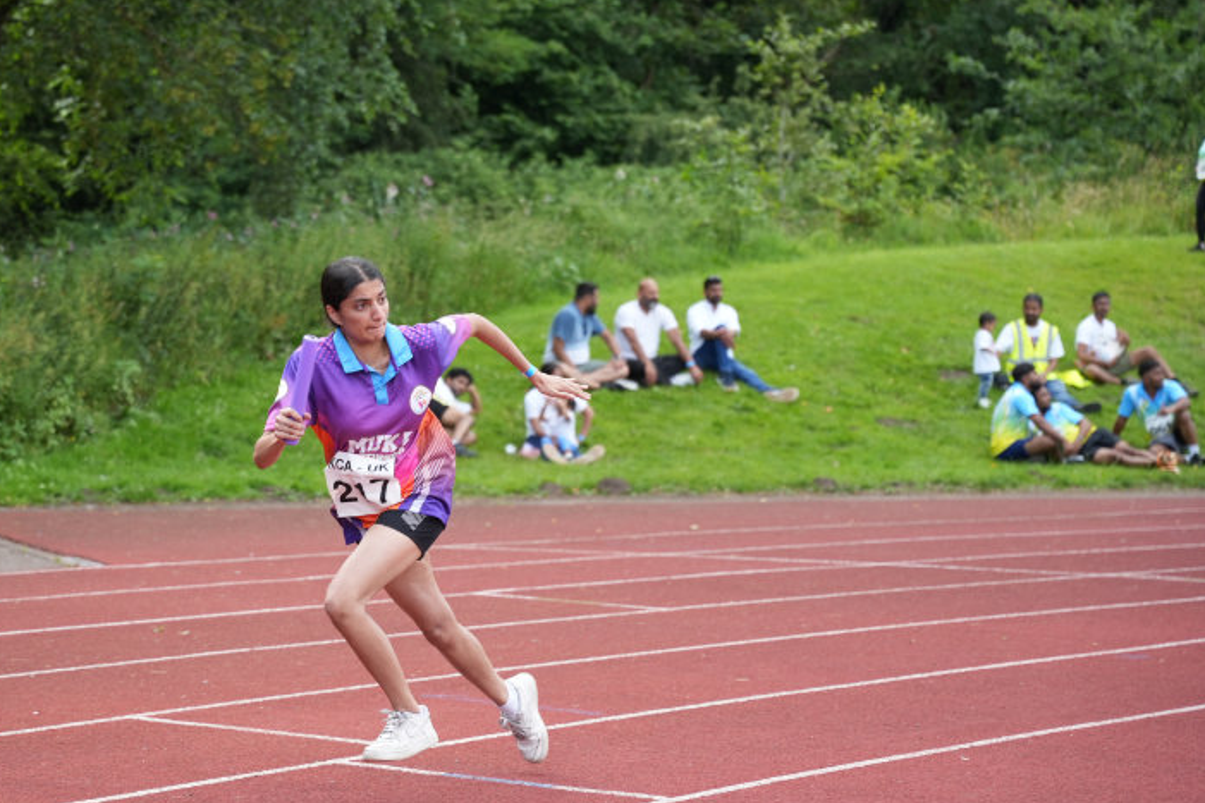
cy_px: 414
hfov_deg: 19.9
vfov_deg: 13.4
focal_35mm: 102
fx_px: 3413
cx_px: 330
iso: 250
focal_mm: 70
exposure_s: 1/800
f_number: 2.8
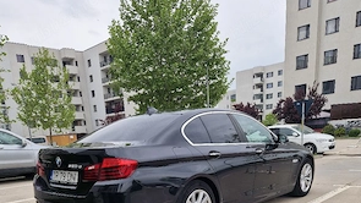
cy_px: 229
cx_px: 179
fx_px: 325
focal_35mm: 34
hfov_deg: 58.0
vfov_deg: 30.6
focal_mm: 5.4
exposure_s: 1/182
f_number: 1.8
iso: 50
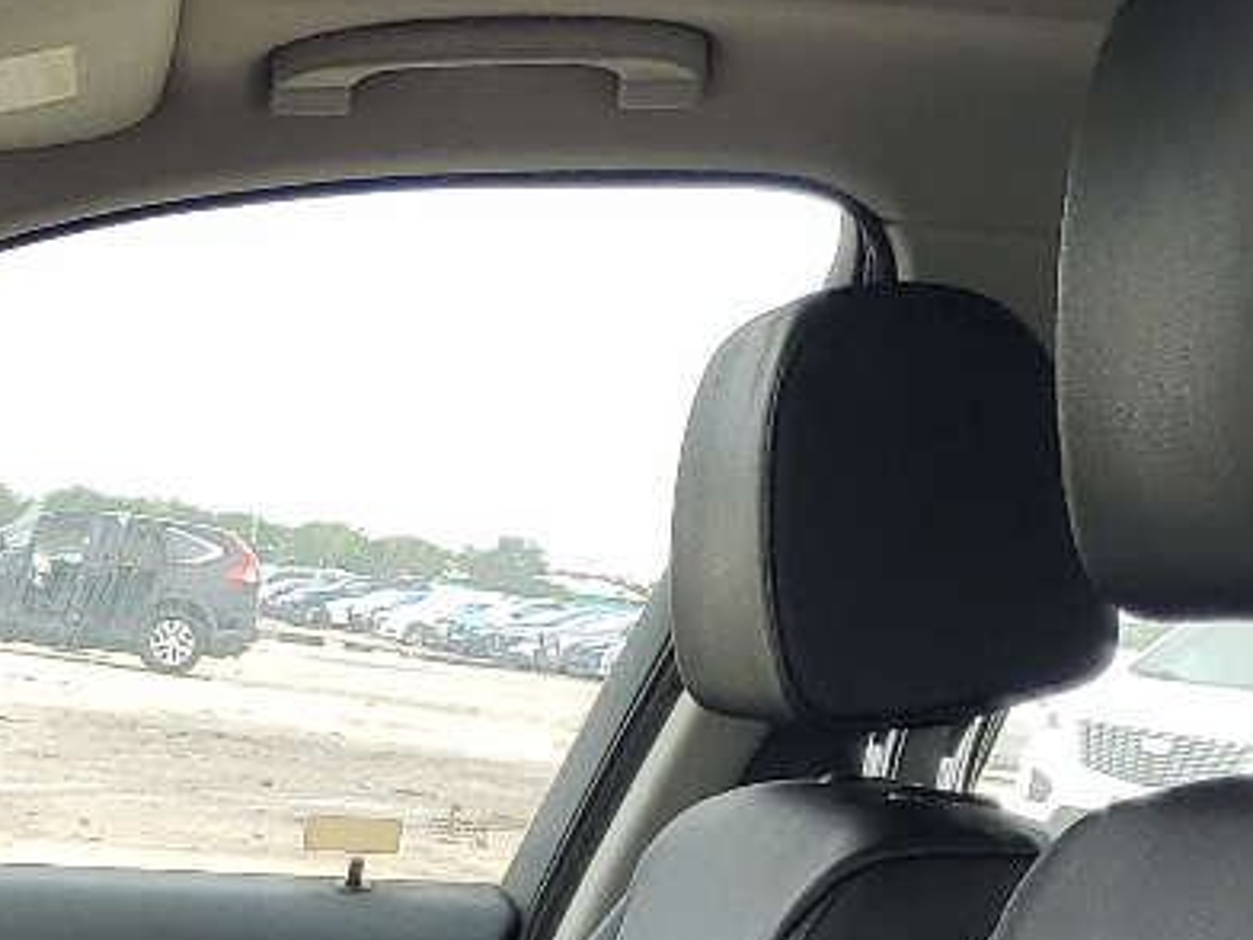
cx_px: -371
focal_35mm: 106
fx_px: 3837
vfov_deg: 12.4
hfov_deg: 17.4
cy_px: 1858
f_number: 1.5
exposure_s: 1/303
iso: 50
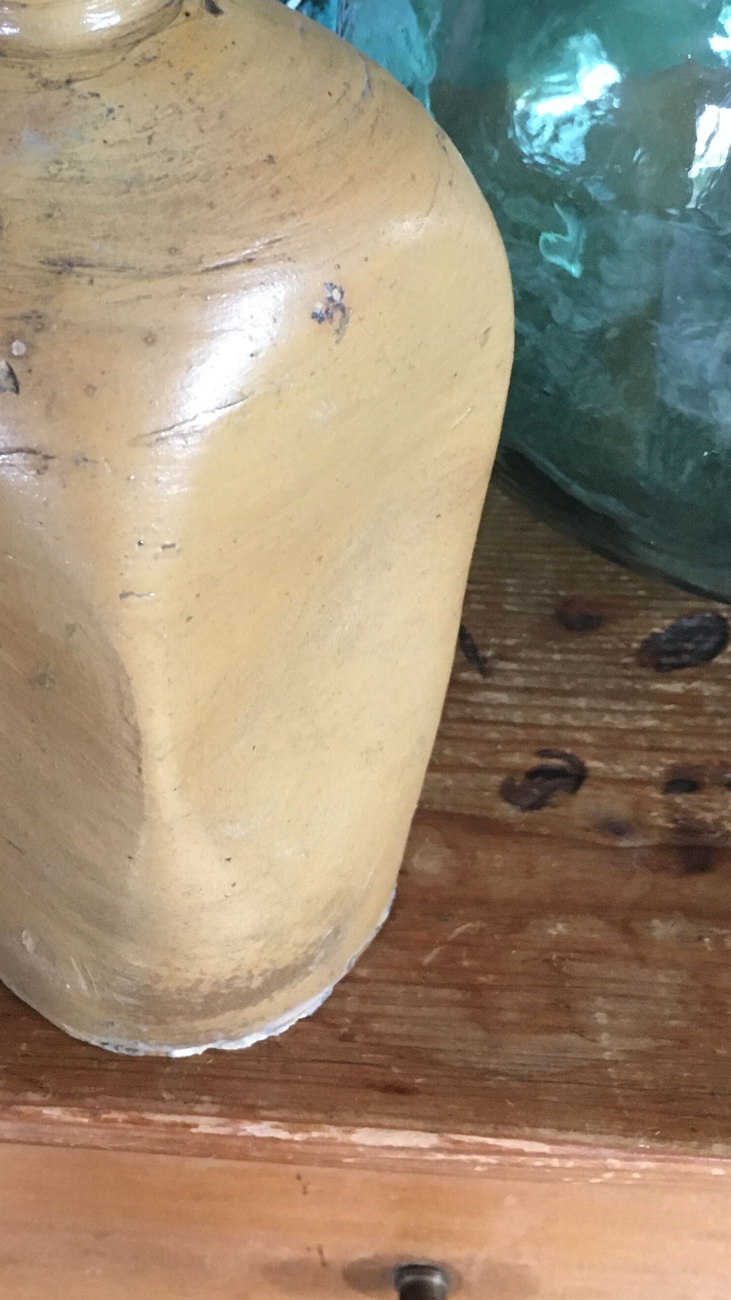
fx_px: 1654
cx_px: 253
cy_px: 424
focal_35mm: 48
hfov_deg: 24.8
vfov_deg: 42.3
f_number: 2.2
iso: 200
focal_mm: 4.15
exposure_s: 1/17
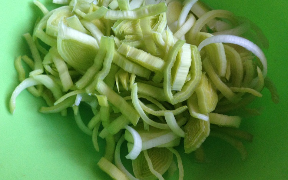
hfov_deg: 54.0
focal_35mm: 36
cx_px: 140
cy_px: 81
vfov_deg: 35.3
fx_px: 283
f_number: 2.4
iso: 200
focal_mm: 4.12
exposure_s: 1/20
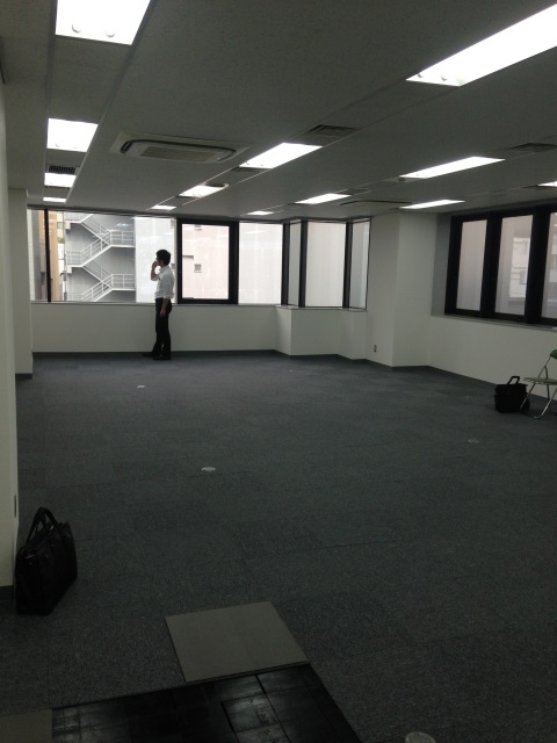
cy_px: 372
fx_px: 708
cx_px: 278
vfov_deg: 55.4
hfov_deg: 42.9
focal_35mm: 33
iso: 80
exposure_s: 1/120
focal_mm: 4.12
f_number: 2.4
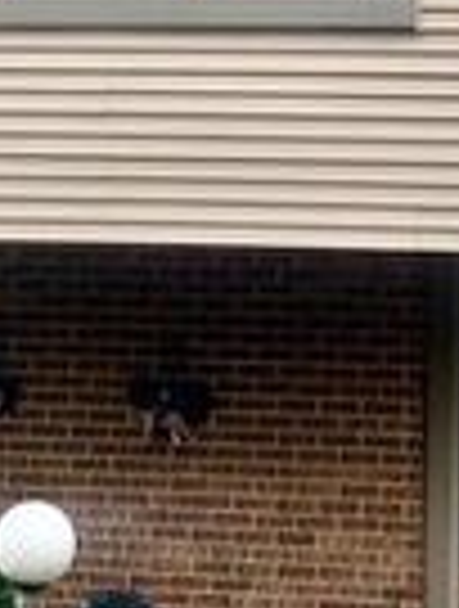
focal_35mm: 128
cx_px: 216
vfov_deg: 15.1
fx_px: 2252
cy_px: -7
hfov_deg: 11.6
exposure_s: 1/139
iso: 40
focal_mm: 5.7
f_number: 1.5
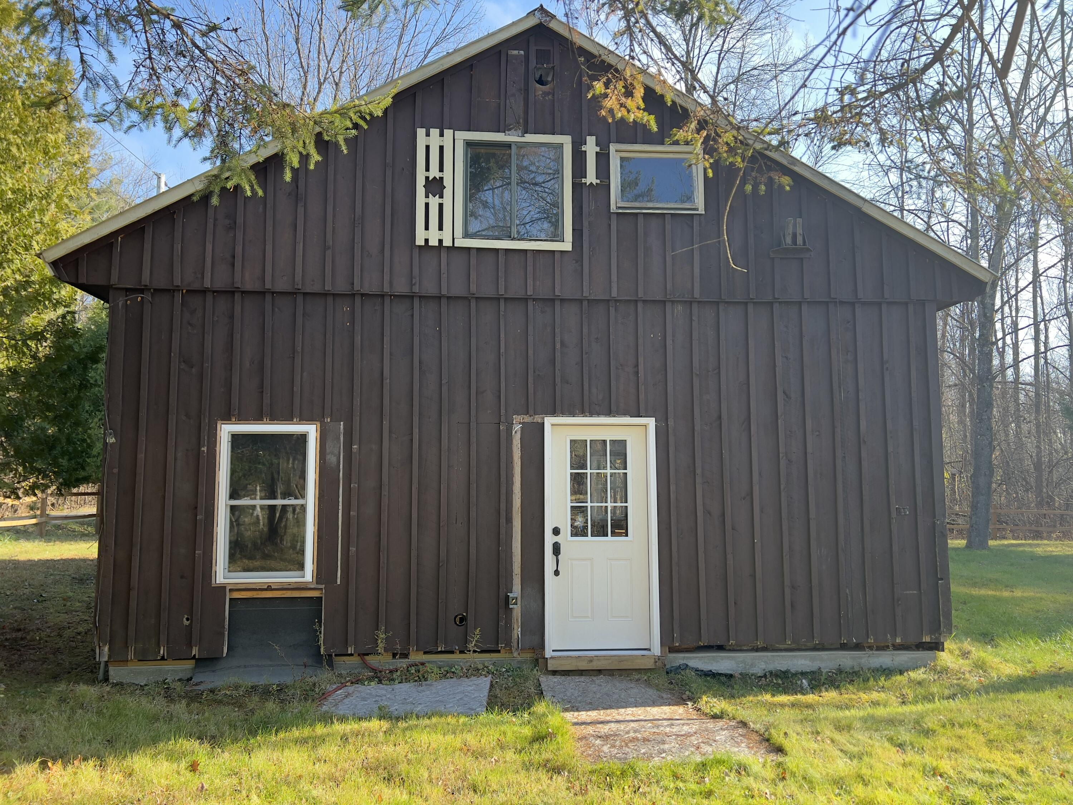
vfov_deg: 53.1
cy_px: 402
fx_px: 806
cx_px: 536
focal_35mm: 26
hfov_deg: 67.3
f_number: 1.5
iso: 50
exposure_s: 1/354
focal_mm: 5.7
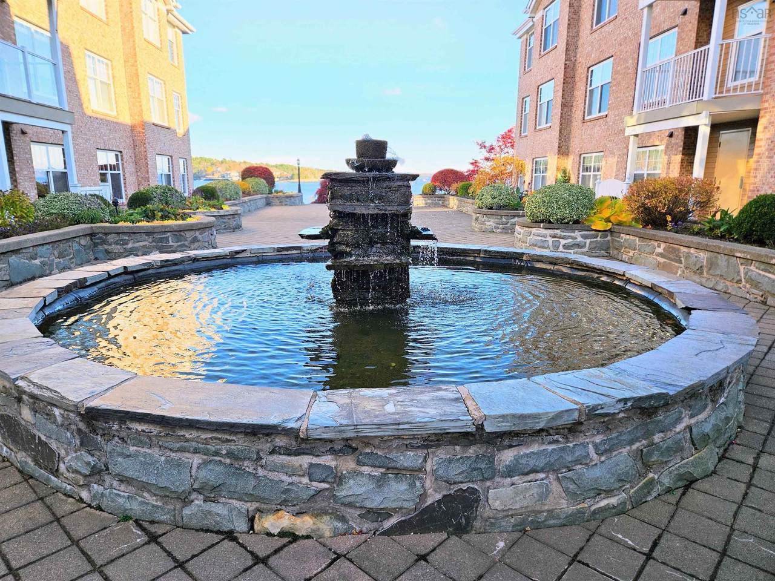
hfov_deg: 73.9
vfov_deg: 58.9
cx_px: 388
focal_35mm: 23
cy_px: 290
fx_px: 515
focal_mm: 5.4
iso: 25
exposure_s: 1/450
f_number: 1.8
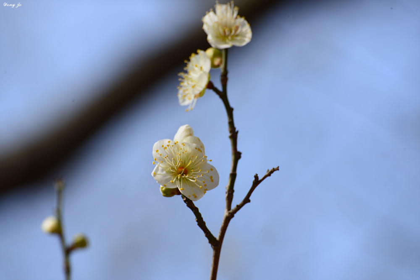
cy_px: 140
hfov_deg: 6.9
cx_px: 210
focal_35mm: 300
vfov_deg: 4.6
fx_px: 3500
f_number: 10
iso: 200
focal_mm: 300
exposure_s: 1/250
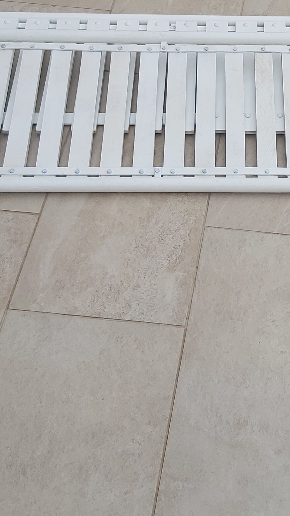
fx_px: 848
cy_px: 124
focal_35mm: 62
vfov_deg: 33.1
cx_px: 261
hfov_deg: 19.1
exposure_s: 1/856
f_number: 1.7
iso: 64
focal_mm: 3.92
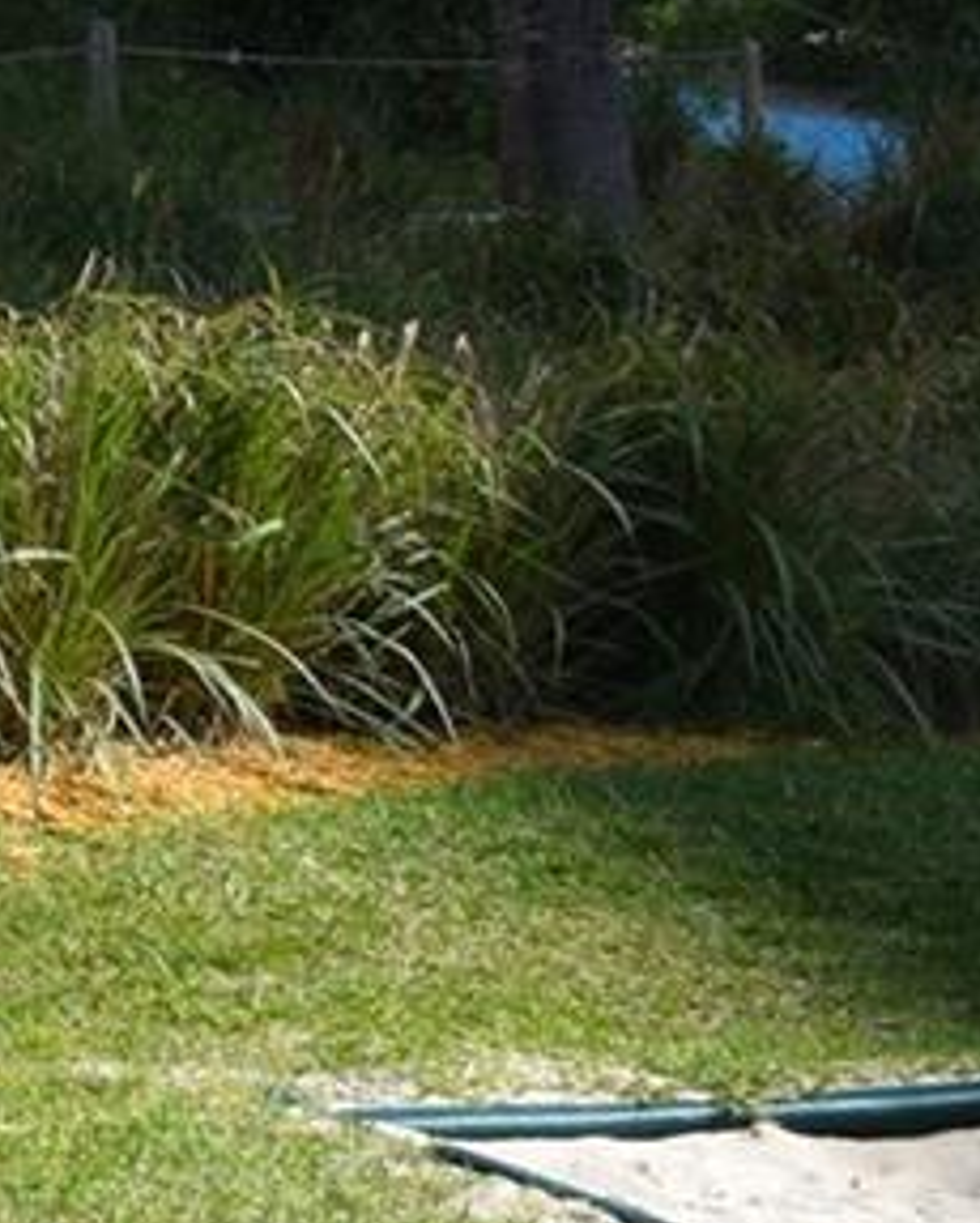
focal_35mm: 235
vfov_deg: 8.0
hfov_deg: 6.0
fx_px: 8511
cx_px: -2254
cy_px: -937
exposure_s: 1/500
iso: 200
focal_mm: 30
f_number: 10
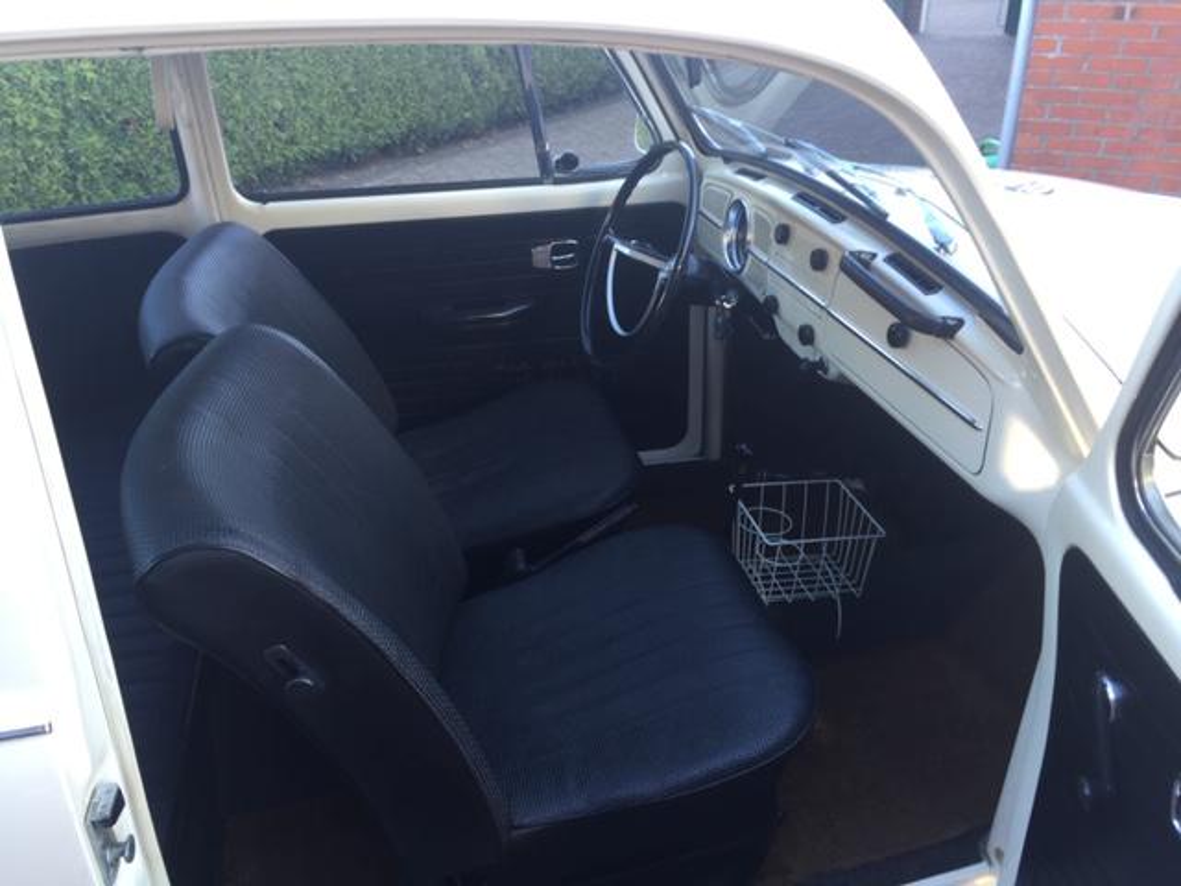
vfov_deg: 48.2
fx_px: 989
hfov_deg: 61.7
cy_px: 443
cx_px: 590
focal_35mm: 29
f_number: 2.2
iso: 32
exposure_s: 1/40
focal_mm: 4.15
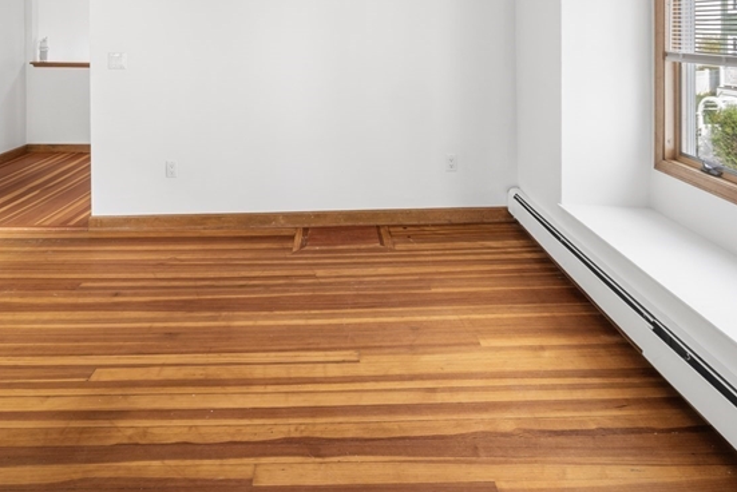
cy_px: 42
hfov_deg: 69.1
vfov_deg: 44.7
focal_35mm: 26
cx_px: 324
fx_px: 533
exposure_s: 1/4
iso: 320
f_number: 7.1
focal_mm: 14
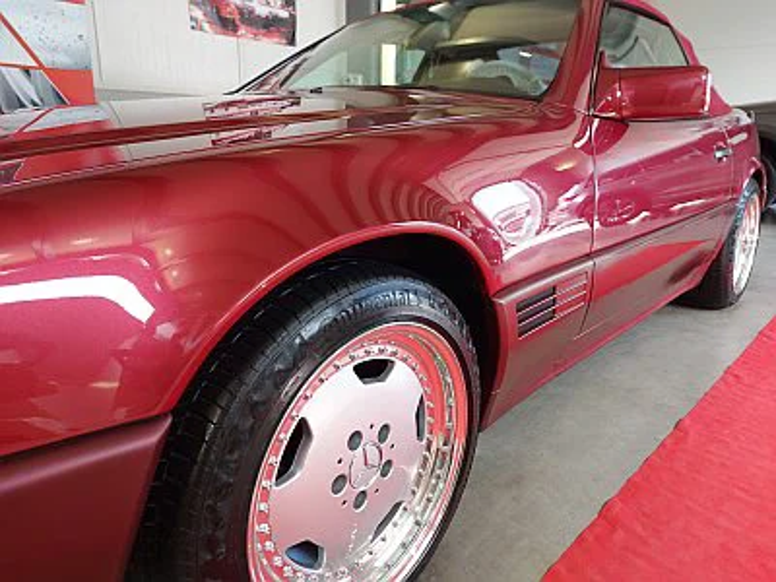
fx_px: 538
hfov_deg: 71.6
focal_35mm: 24
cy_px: 291
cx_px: 388
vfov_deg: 56.8
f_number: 1.8
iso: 50
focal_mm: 5.23
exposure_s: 1/50
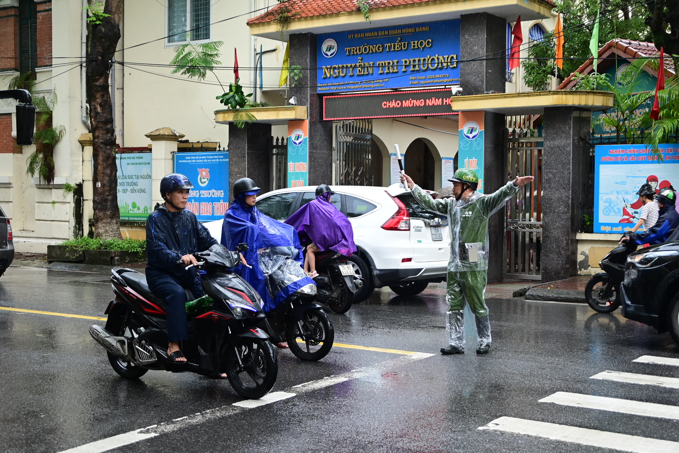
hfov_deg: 38.9
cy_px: 226
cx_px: 340
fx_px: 962
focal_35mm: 51
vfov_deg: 26.5
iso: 320
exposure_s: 1/200
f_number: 4.2
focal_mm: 34
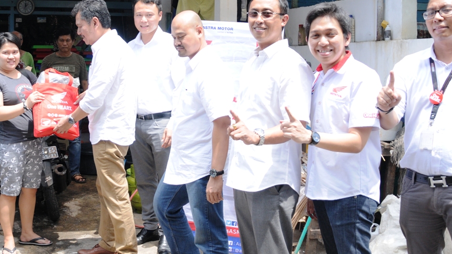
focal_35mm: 46
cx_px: 147
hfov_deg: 43.9
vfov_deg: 25.9
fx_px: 551
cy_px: 90
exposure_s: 1/500
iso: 400
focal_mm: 18
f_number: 3.5
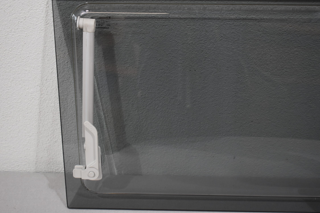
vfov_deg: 23.4
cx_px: 175
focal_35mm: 58
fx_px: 516
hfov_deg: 34.5
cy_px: 95
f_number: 4.5
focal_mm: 34
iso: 800
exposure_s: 1/200
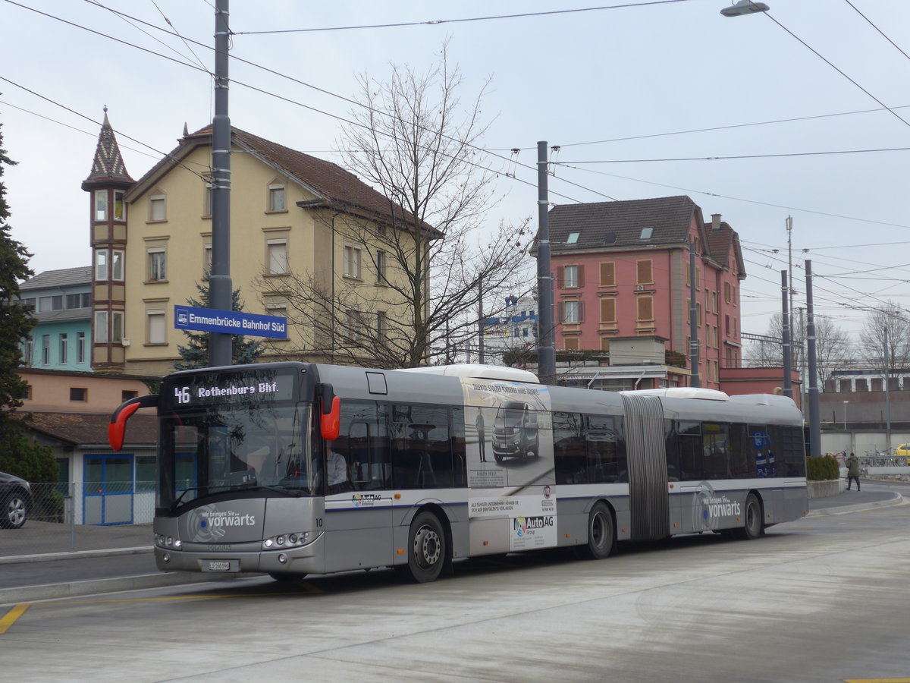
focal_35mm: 55
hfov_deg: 34.9
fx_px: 1446
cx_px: 455
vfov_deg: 26.6
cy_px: 342
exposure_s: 1/200
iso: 80
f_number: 3.4
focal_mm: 11.3
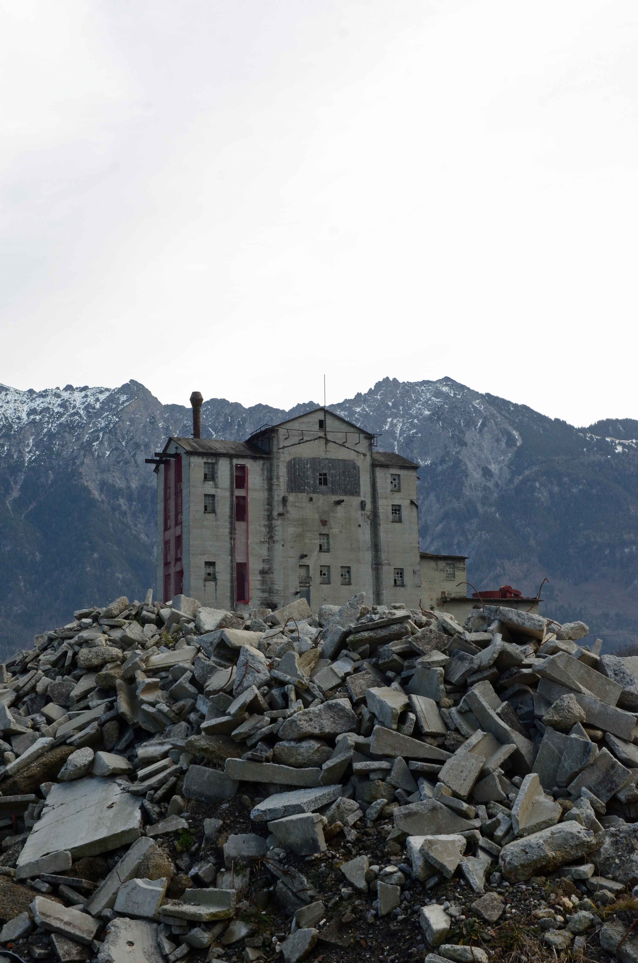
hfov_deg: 26.4
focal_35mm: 51
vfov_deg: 39.0
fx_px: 1362
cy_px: 482
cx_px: 319
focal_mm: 34
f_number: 11
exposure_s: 1/500
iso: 1000
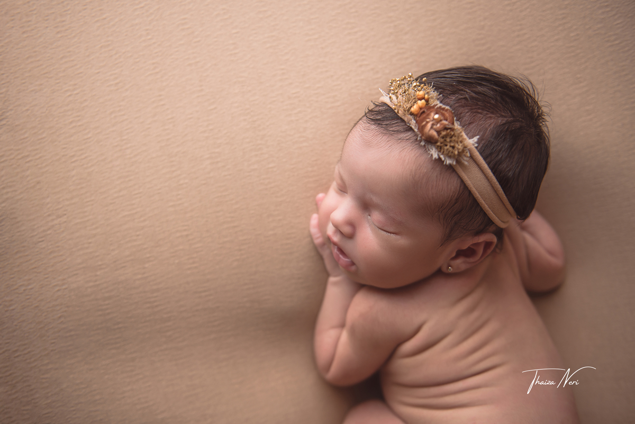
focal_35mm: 35
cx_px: 318
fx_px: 618
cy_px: 212
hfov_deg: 54.4
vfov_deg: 37.9
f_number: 2.8
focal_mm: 35
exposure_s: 1/160
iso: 100
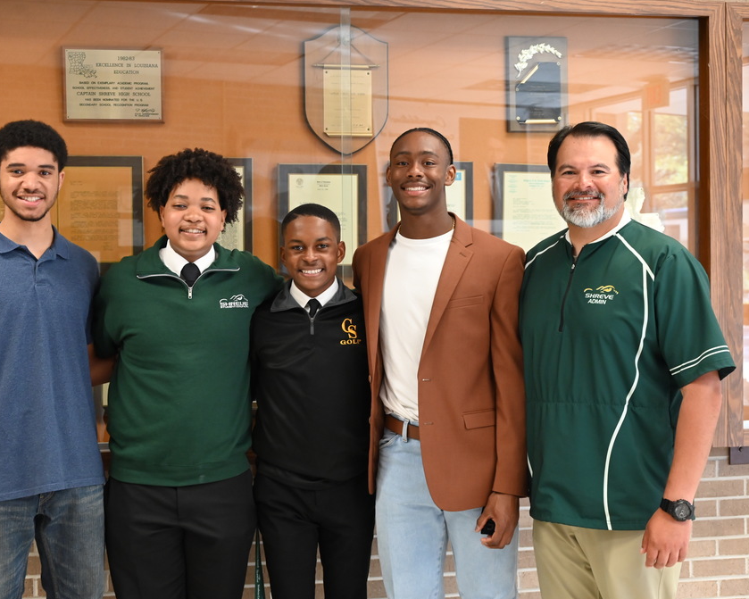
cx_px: 337
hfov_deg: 34.1
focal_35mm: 55
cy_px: 296
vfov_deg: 27.6
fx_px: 1219
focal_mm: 48
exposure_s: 1/125
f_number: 5.6
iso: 2500
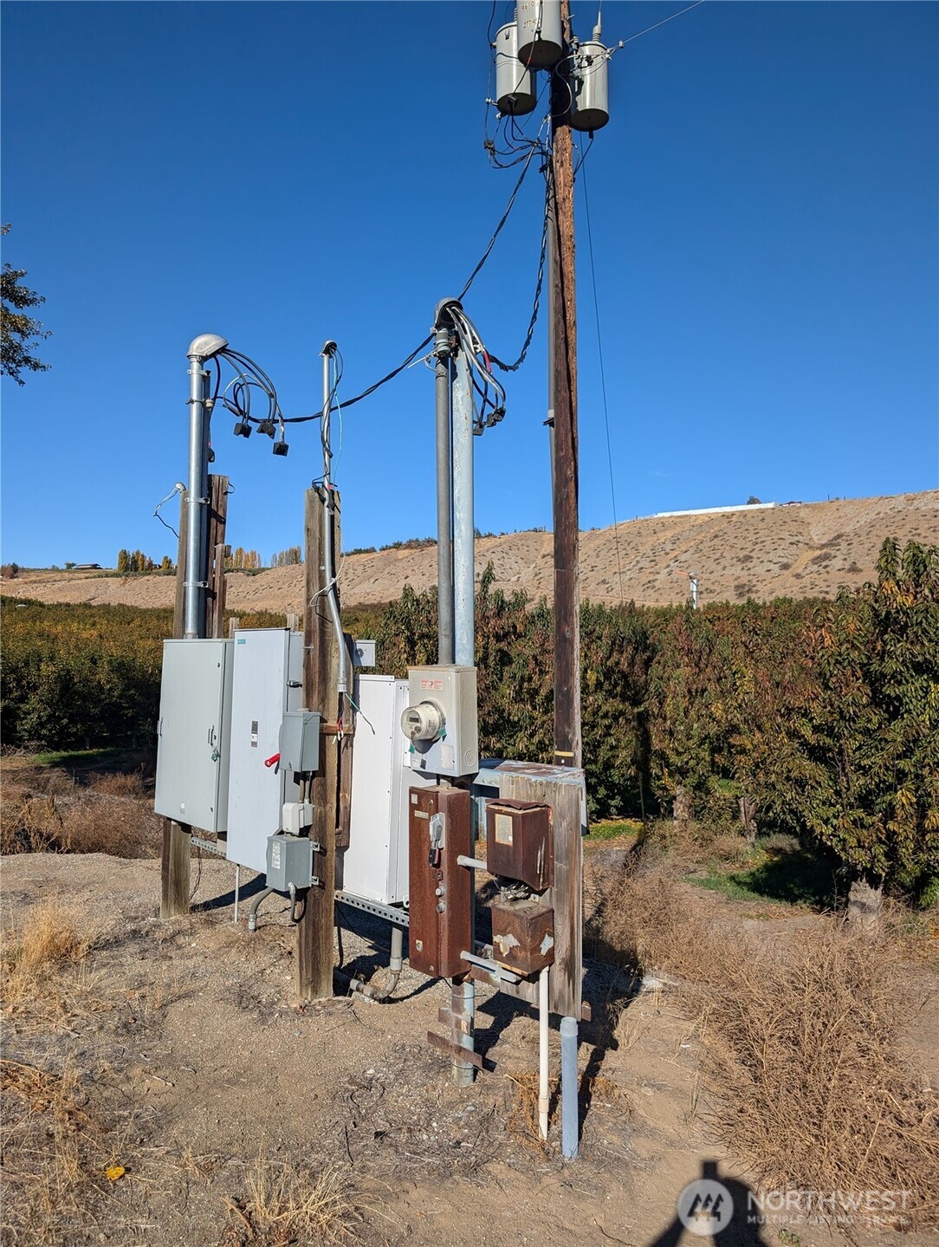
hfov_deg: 57.0
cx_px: 470
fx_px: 866
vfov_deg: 71.5
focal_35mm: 24
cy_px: 624
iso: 19
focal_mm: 6.9
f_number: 1.68
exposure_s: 1/2299
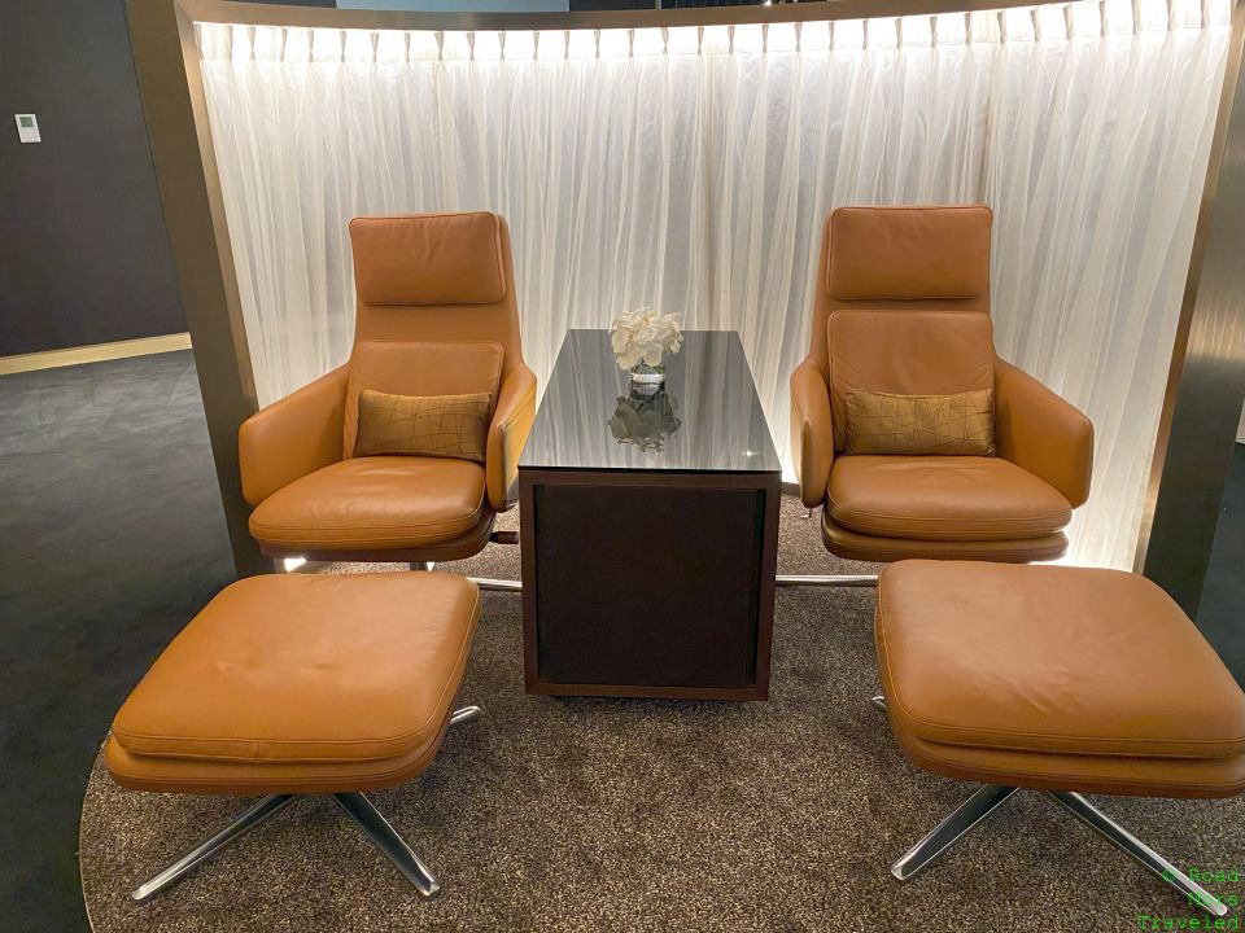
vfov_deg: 53.1
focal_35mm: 26
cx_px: 622
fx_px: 935
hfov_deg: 67.3
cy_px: 466
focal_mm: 4.25
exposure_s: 1/54
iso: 500
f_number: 1.8
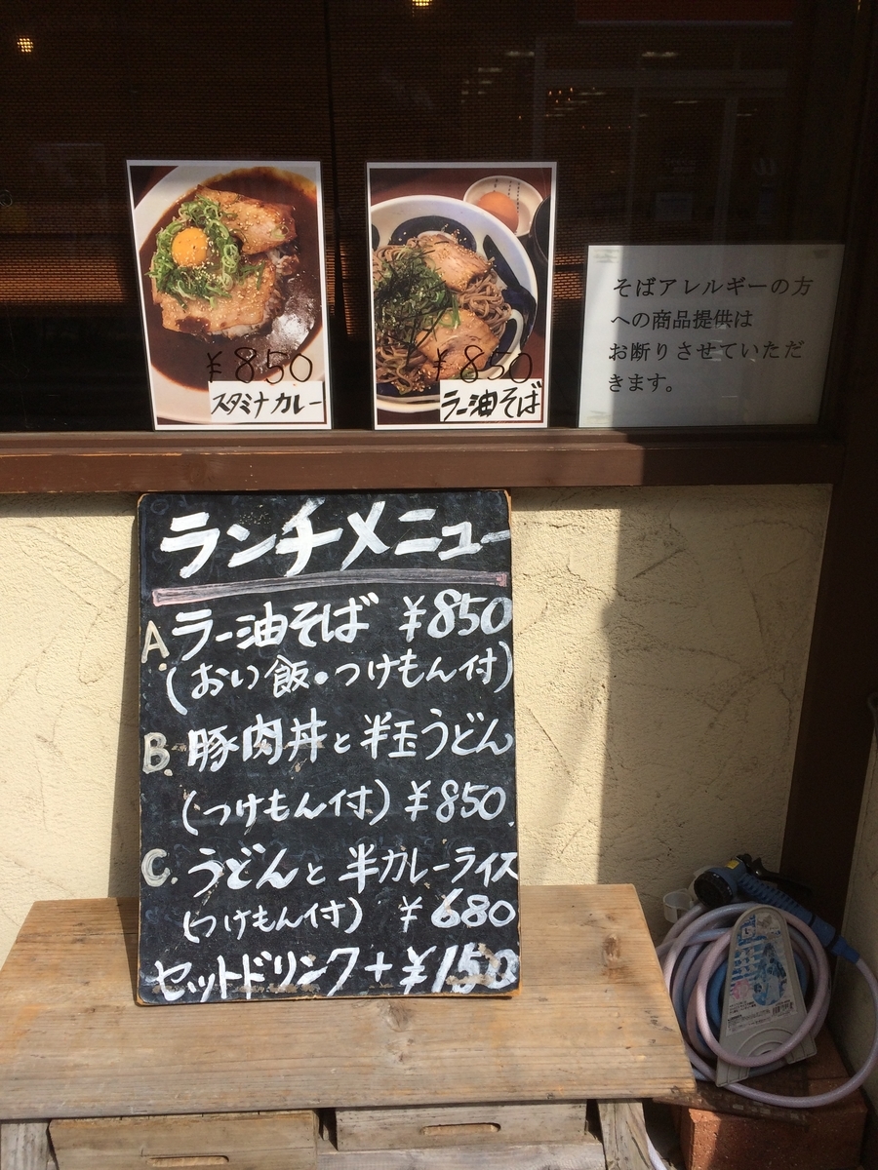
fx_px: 981
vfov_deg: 61.7
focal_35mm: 29
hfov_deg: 48.2
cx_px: 439
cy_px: 585
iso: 32
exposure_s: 1/1080
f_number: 2.2
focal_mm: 4.15
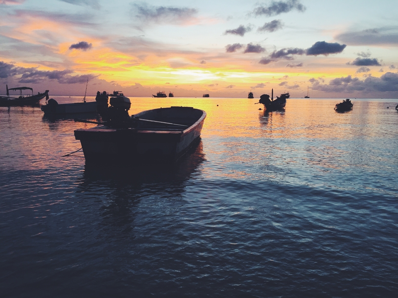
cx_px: 199
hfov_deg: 61.7
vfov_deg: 48.2
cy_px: 149
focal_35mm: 29
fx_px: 333
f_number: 2.2
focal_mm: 4.15
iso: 50
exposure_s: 1/100
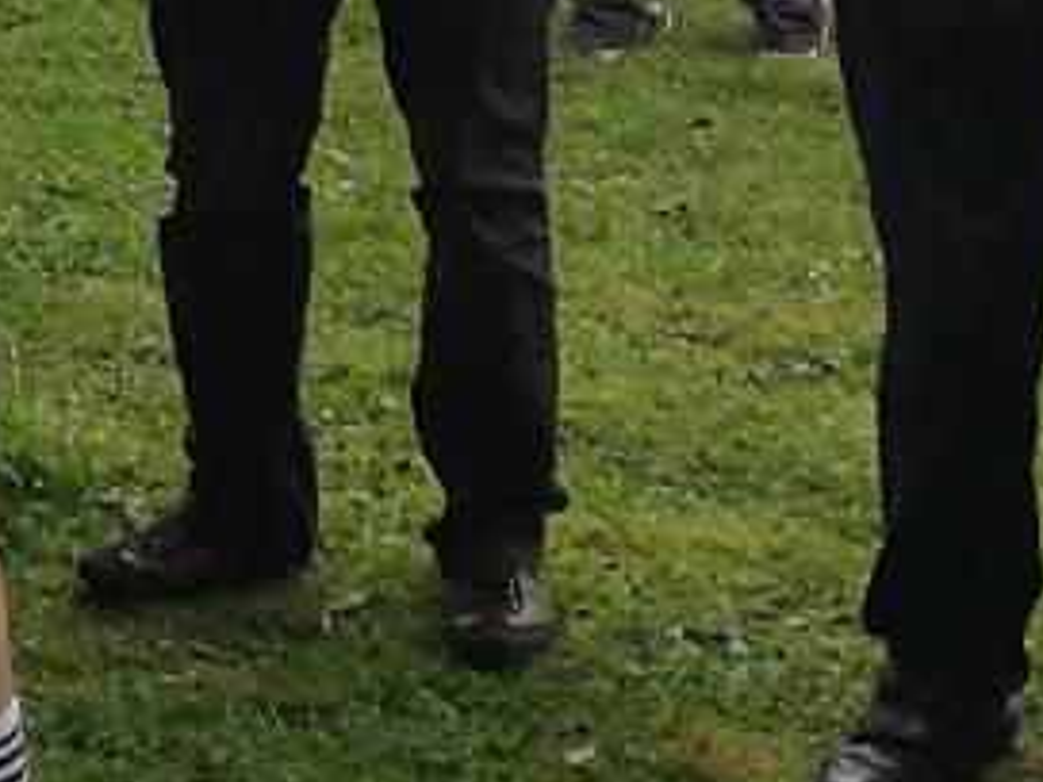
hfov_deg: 15.5
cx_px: -418
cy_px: -242
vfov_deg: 12.1
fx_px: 3586
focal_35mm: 119
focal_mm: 3.95
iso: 64
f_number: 2.2
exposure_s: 1/50
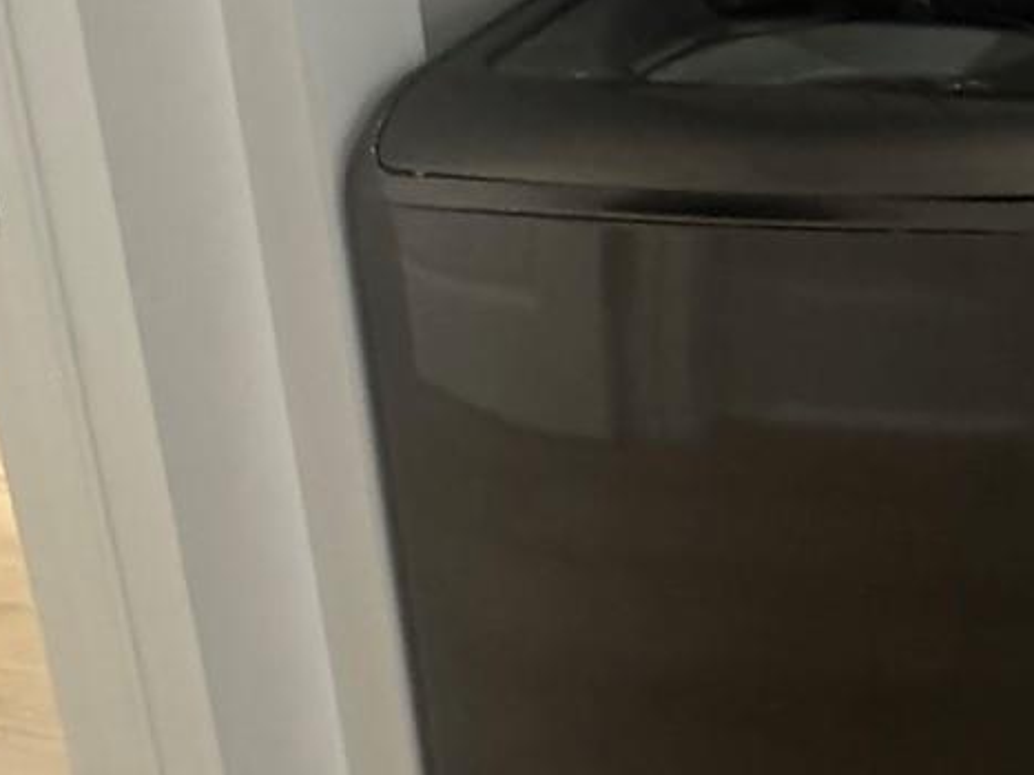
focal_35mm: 48
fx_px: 1433
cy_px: -182
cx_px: 1178
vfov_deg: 26.5
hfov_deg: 33.7
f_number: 2.2
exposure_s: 1/60
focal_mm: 2.22
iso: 1250
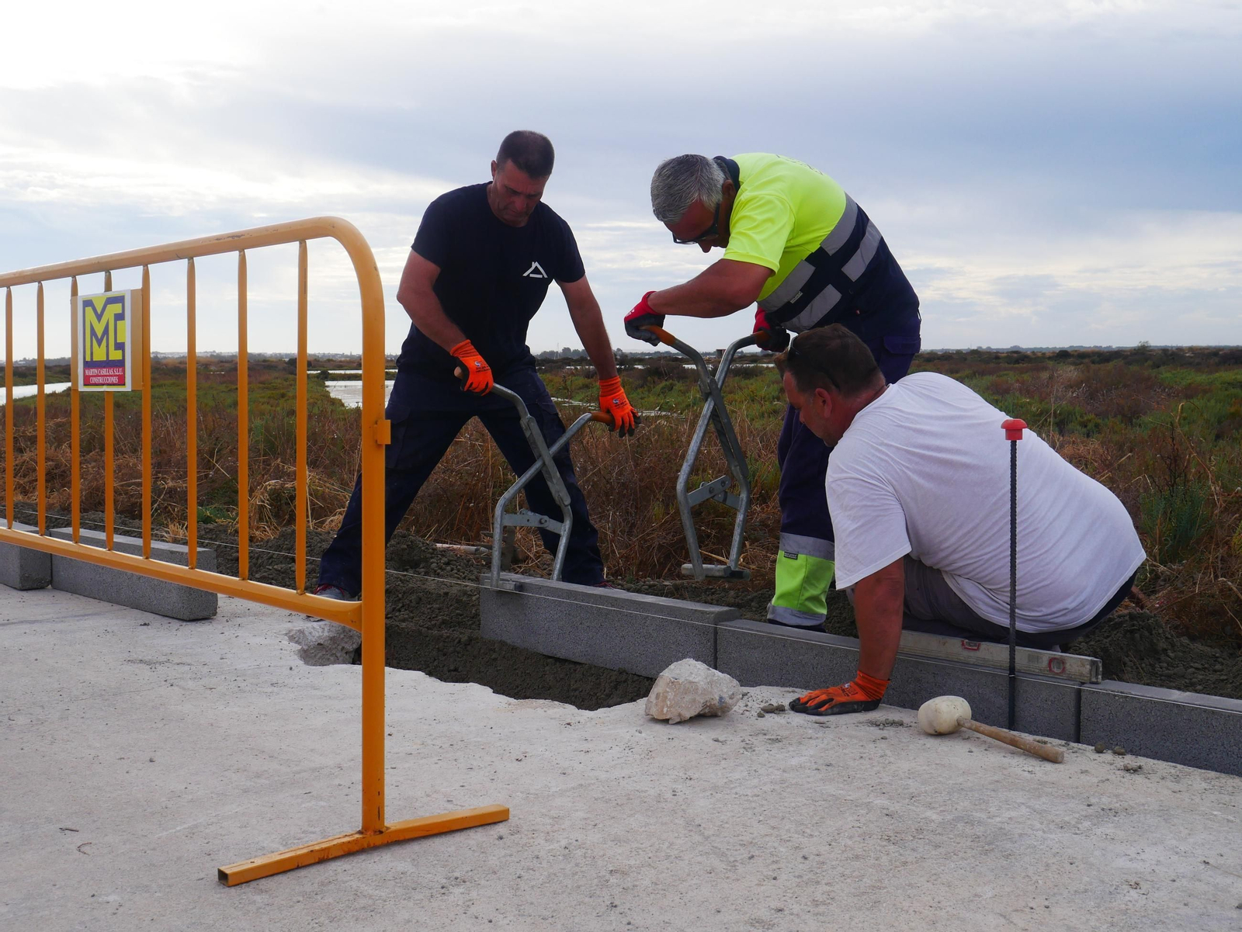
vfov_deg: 34.4
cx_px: 621
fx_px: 1507
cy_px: 466
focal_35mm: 42
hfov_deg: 44.8
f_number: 8
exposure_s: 1/320
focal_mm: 21
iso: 200
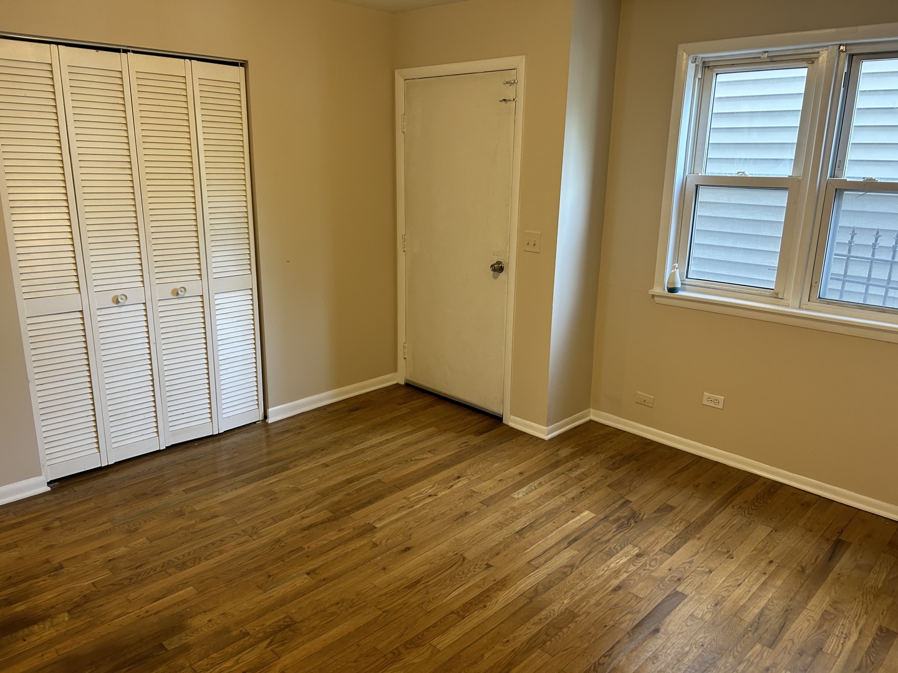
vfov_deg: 53.1
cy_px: 336
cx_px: 449
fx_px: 674
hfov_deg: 67.3
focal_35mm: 26
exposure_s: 1/60
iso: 100
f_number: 1.5
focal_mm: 5.7
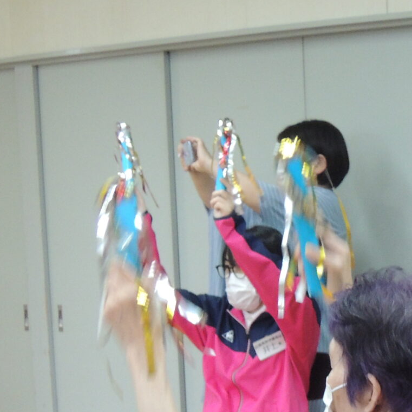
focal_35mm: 119
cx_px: 593
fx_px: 1602
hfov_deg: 13.9
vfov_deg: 14.4
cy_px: 440
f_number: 3.3
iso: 400
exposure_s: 1/30
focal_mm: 7.2
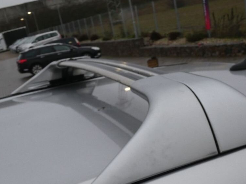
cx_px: 118
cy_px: 118
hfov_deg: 38.9
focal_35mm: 49
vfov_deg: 29.5
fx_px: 348
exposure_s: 1/80
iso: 200
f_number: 5.6
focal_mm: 6.5
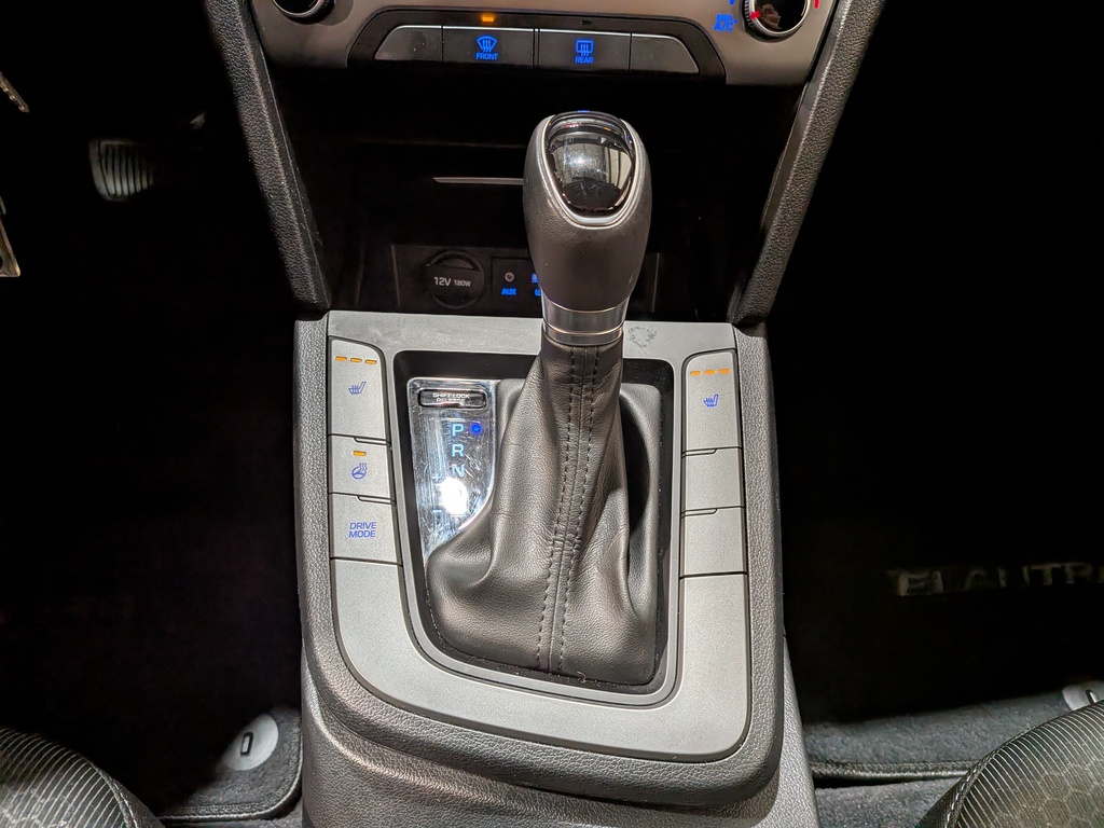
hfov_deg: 71.6
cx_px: 552
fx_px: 765
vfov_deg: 56.8
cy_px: 414
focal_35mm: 24
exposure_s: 1/110
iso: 27
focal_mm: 4.53
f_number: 1.7
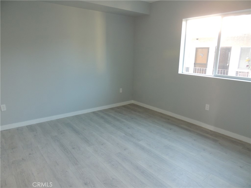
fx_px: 174
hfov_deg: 71.6
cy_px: 94
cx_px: 126
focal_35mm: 24
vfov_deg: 56.8
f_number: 3
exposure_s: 1/30
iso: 360
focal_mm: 4.3
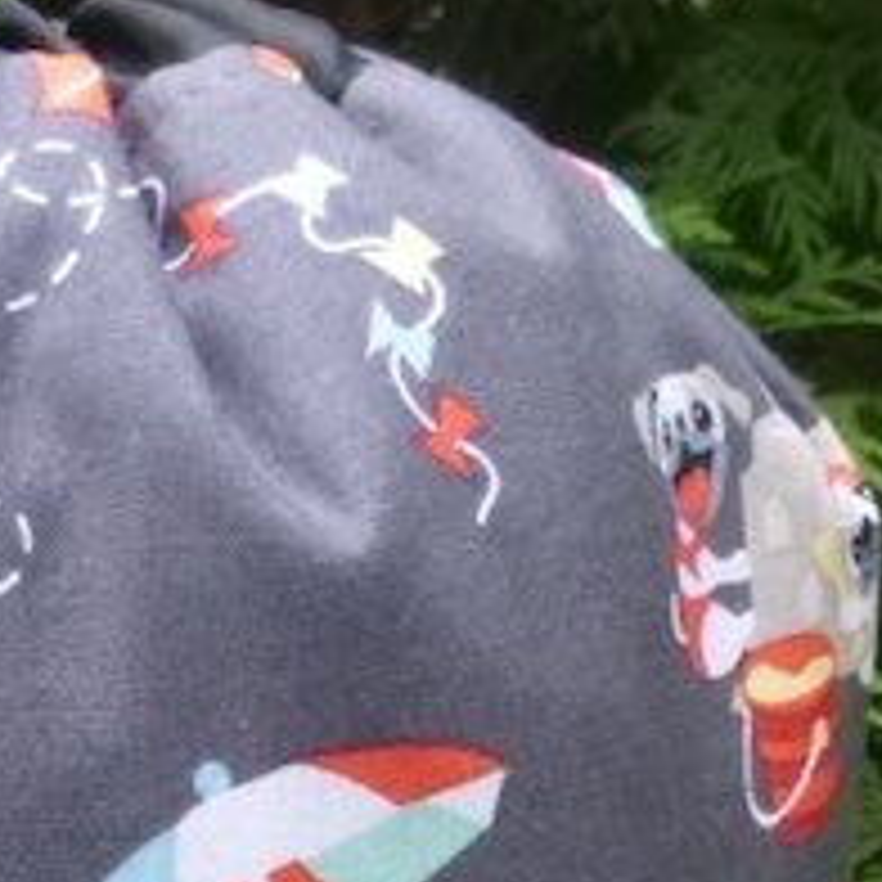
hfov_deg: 24.6
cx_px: 90
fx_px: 1960
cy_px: 1188
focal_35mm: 68
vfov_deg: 22.3
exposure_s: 1/15
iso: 400
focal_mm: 4.5
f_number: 3.9
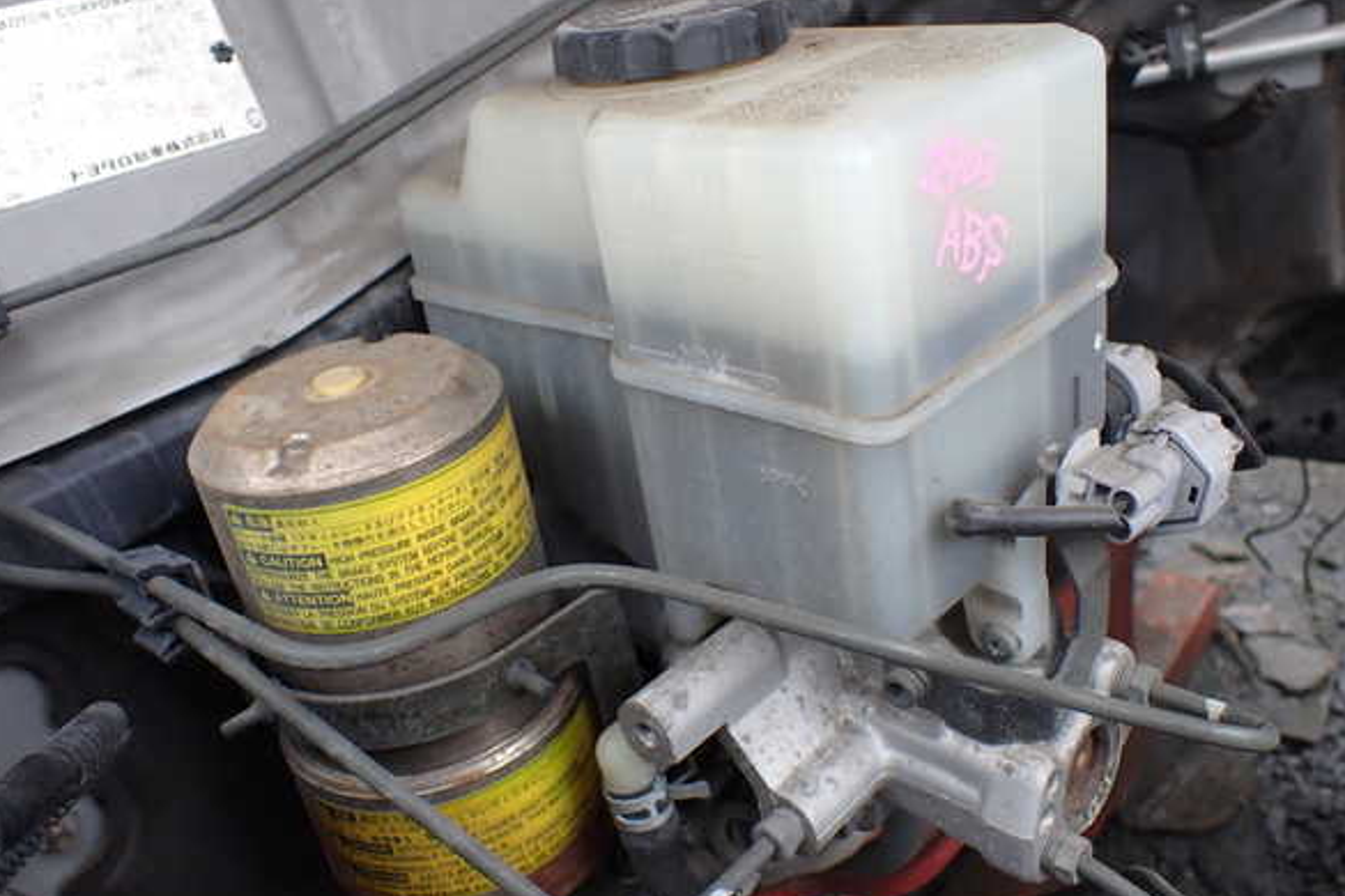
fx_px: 1195
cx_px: 678
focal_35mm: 32
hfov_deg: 58.7
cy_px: 453
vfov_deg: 41.1
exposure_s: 1/125
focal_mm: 5.4
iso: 160
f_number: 2.3
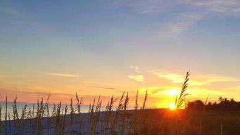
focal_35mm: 40
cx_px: 125
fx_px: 255
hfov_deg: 50.5
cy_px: 98
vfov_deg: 29.3
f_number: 2.2
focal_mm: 4.15
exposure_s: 1/471
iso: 32
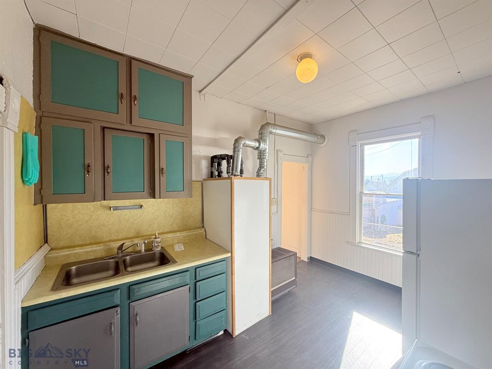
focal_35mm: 14
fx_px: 199
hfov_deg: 102.1
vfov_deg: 85.7
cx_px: 246
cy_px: 184
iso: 50
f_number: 2.2
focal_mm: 2.22
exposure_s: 1/148
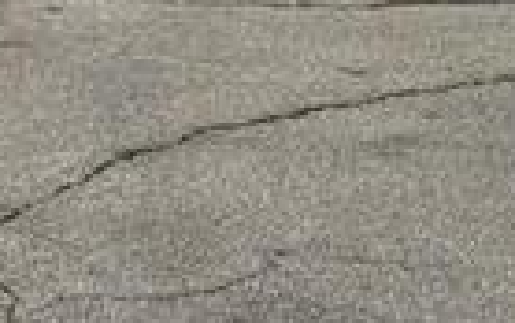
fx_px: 2584
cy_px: -368
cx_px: 137
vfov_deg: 6.9
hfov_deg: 11.4
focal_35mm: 184
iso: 64
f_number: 1.78
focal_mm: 6.76
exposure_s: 1/12500
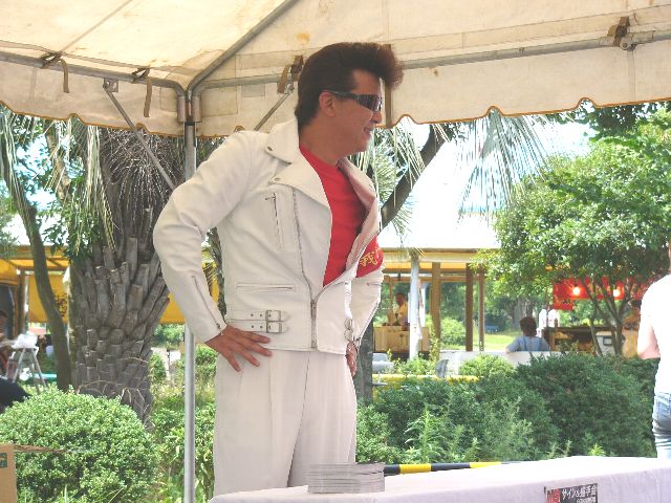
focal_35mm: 99
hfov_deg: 19.8
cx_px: 336
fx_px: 1919
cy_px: 252
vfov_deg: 14.9
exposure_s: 1/320
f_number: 2.8
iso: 50
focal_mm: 16.4
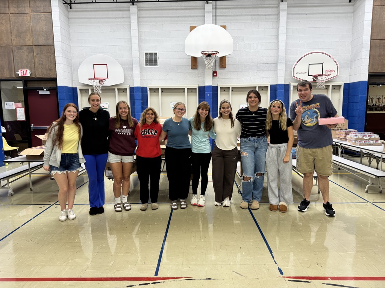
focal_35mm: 24
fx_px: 267
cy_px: 144
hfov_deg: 71.6
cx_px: 192
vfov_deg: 56.8
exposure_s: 1/120
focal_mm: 6.76
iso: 125
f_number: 1.78
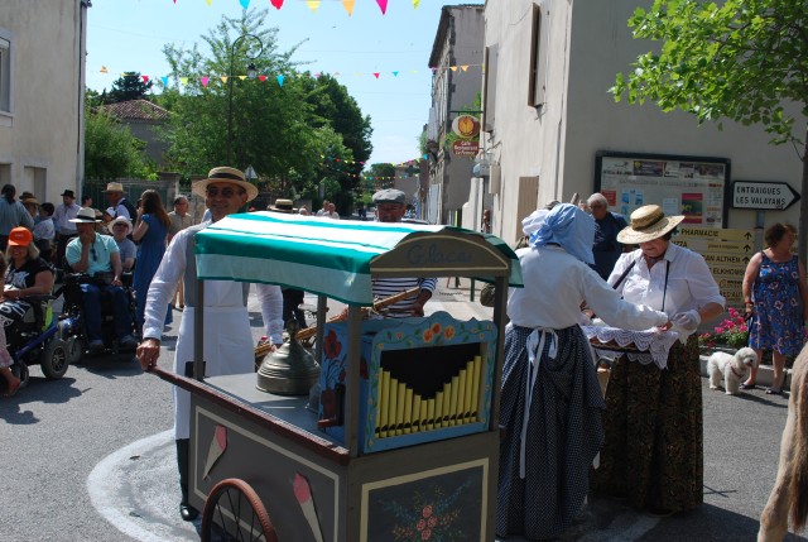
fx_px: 877
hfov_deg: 49.5
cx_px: 404
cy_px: 271
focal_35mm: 39
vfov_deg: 34.3
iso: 100
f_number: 8
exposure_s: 1/250
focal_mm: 26
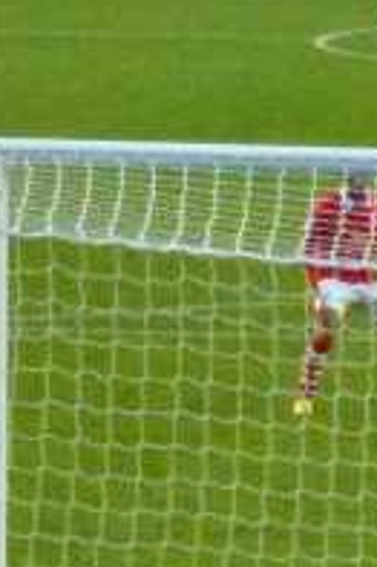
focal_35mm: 347
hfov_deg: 3.9
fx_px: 5460
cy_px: 340
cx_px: 858
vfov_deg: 5.9
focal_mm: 14.8
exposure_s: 1/200
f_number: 4.8
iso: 1600
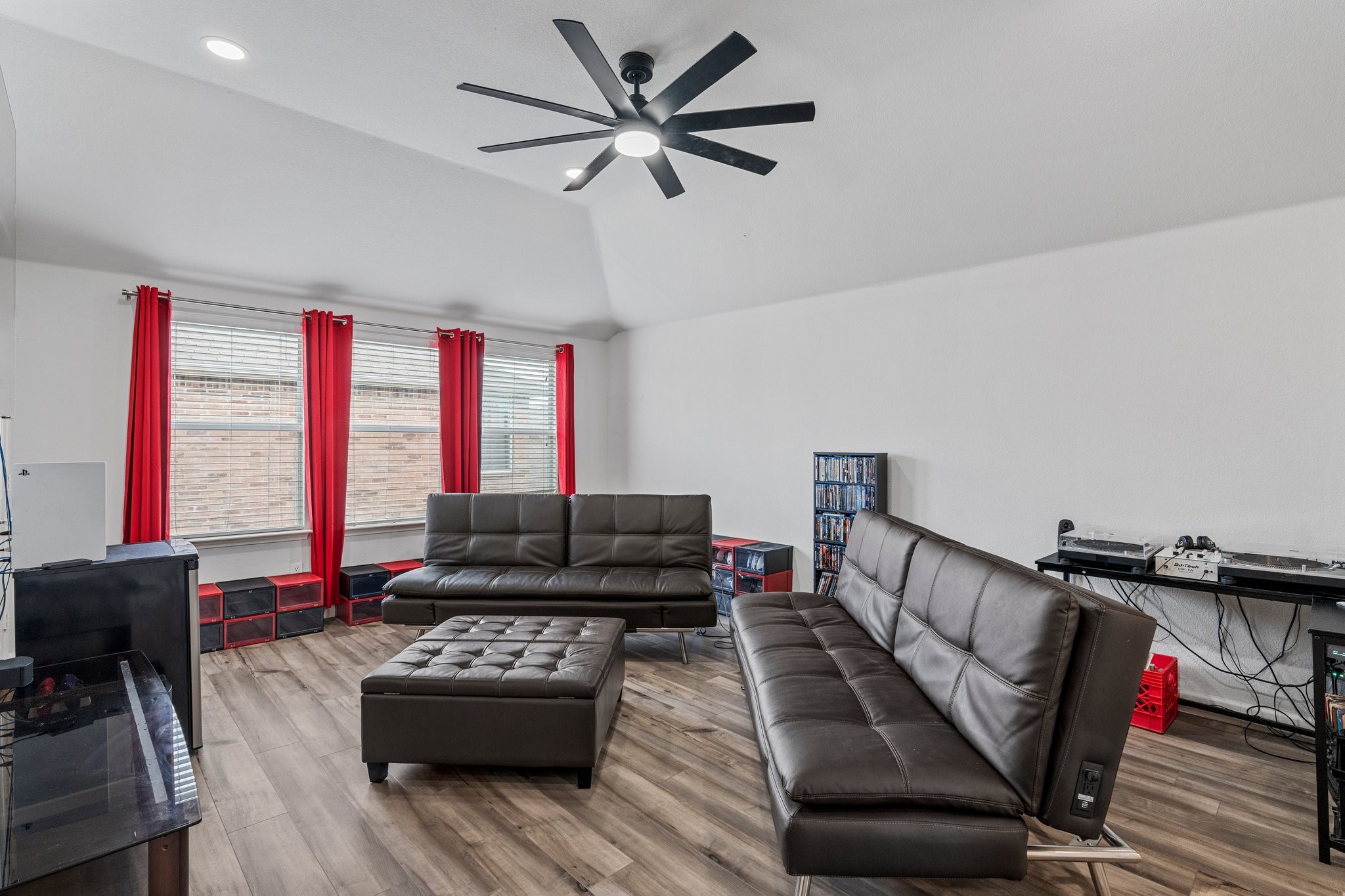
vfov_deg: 70.4
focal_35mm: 17
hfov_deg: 93.3
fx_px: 635
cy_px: 448
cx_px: 672
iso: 640
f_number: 8
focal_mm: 17
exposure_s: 1/2.5
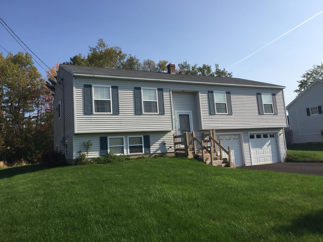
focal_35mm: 29
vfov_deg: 48.2
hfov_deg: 61.7
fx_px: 271
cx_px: 162
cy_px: 121
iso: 32
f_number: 2.2
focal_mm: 4.15
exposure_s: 1/2083
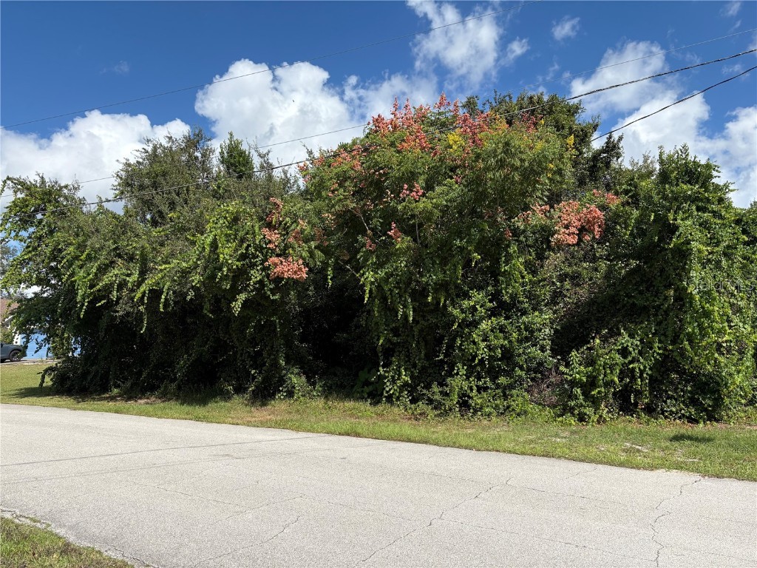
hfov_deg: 67.3
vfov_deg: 53.1
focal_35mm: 26
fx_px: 569
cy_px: 284
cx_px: 378
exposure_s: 1/3623
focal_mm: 5.96
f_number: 1.6
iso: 50
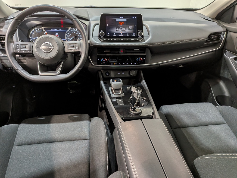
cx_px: 118
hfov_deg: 71.6
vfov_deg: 56.8
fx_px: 164
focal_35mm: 24
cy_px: 89
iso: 34
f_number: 1.7
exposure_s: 1/120
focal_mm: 4.53
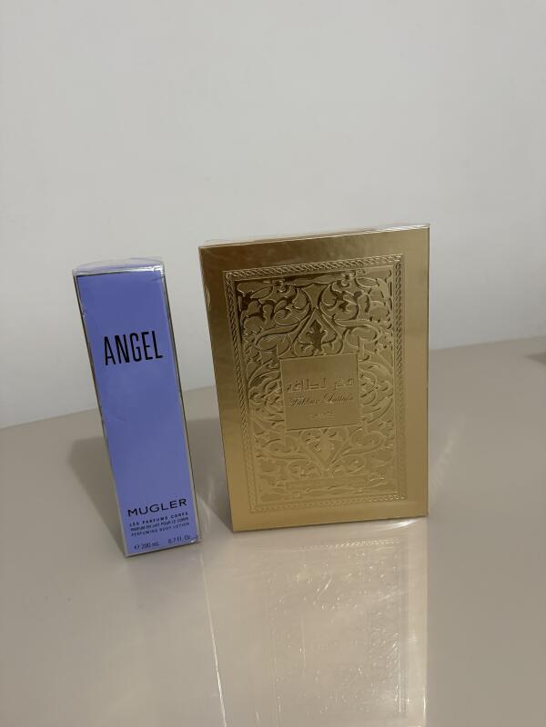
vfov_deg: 71.6
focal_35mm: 24
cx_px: 273
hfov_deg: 56.8
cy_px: 364
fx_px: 505
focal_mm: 6.76
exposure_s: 1/60
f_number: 1.78
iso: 320
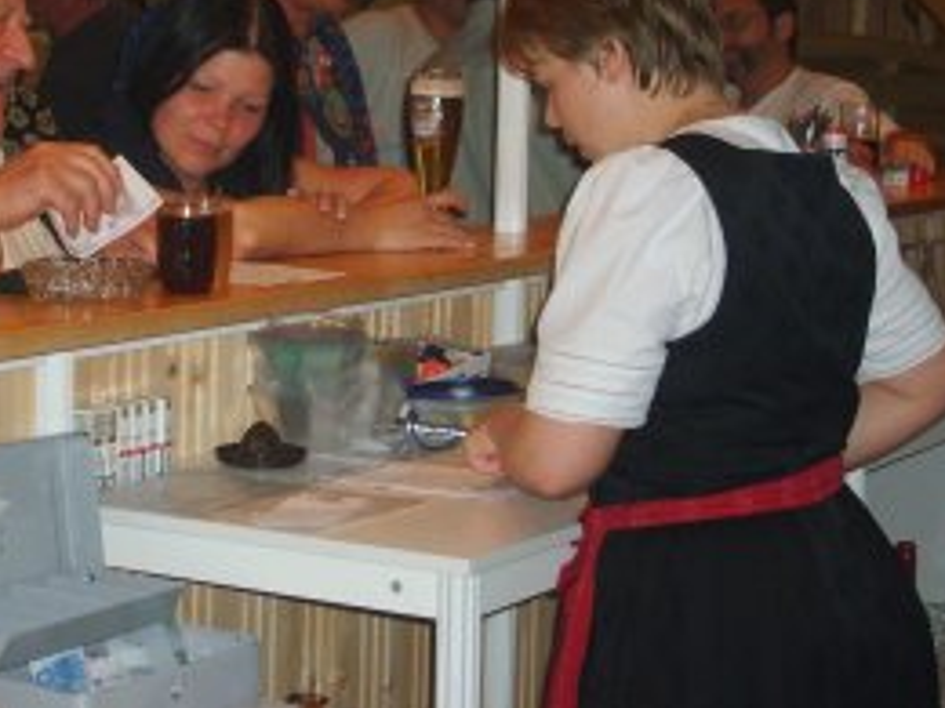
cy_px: 174
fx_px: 2566
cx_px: 229
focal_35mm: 94
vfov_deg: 15.7
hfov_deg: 20.7
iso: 128
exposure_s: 1/60
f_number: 3.6
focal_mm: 10.3
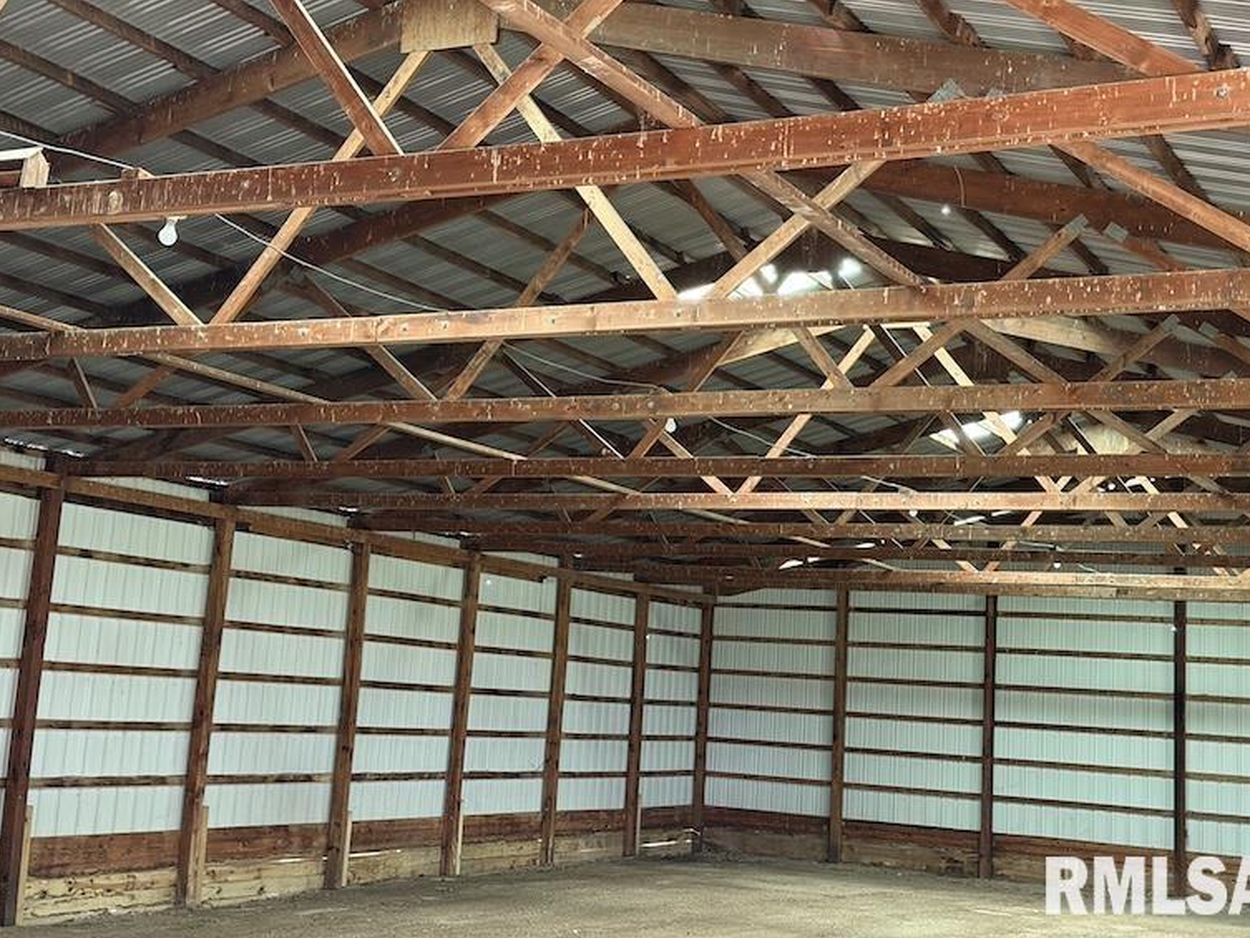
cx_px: 634
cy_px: 443
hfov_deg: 37.5
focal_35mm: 51
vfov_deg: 28.6
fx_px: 1842
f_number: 1.78
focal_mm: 6.76
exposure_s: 1/26
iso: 800
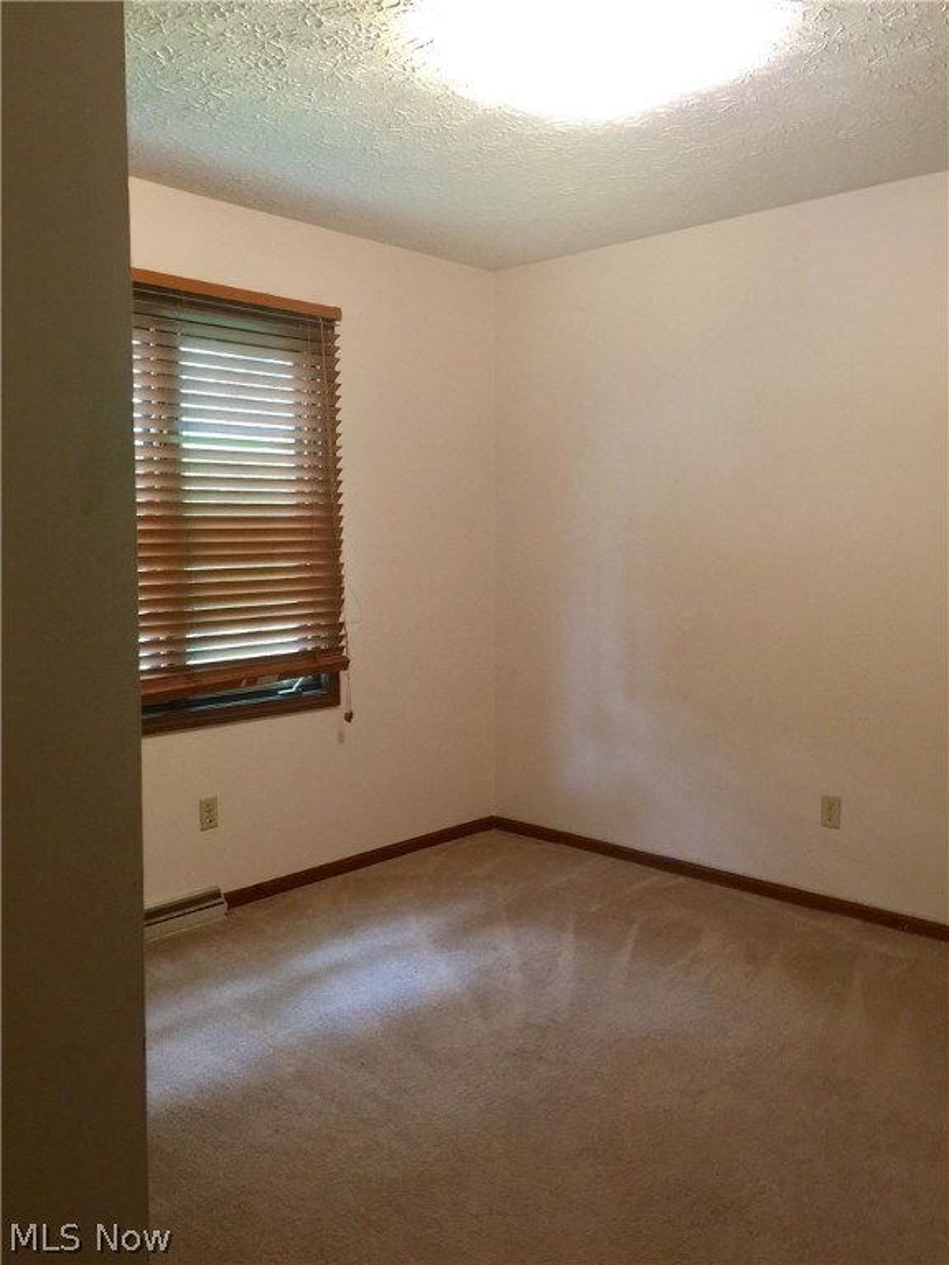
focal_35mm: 29
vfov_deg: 61.7
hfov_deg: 48.2
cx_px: 474
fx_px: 1060
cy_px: 632
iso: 100
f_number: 2.2
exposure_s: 1/15
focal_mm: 4.15
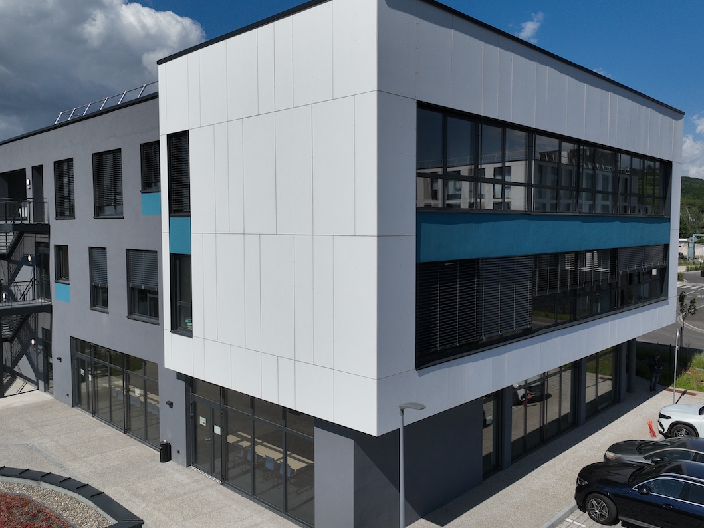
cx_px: 344
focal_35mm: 29
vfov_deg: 48.2
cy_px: 264
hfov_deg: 61.7
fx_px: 590
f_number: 2.8
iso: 100
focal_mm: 12.29
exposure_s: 1/320
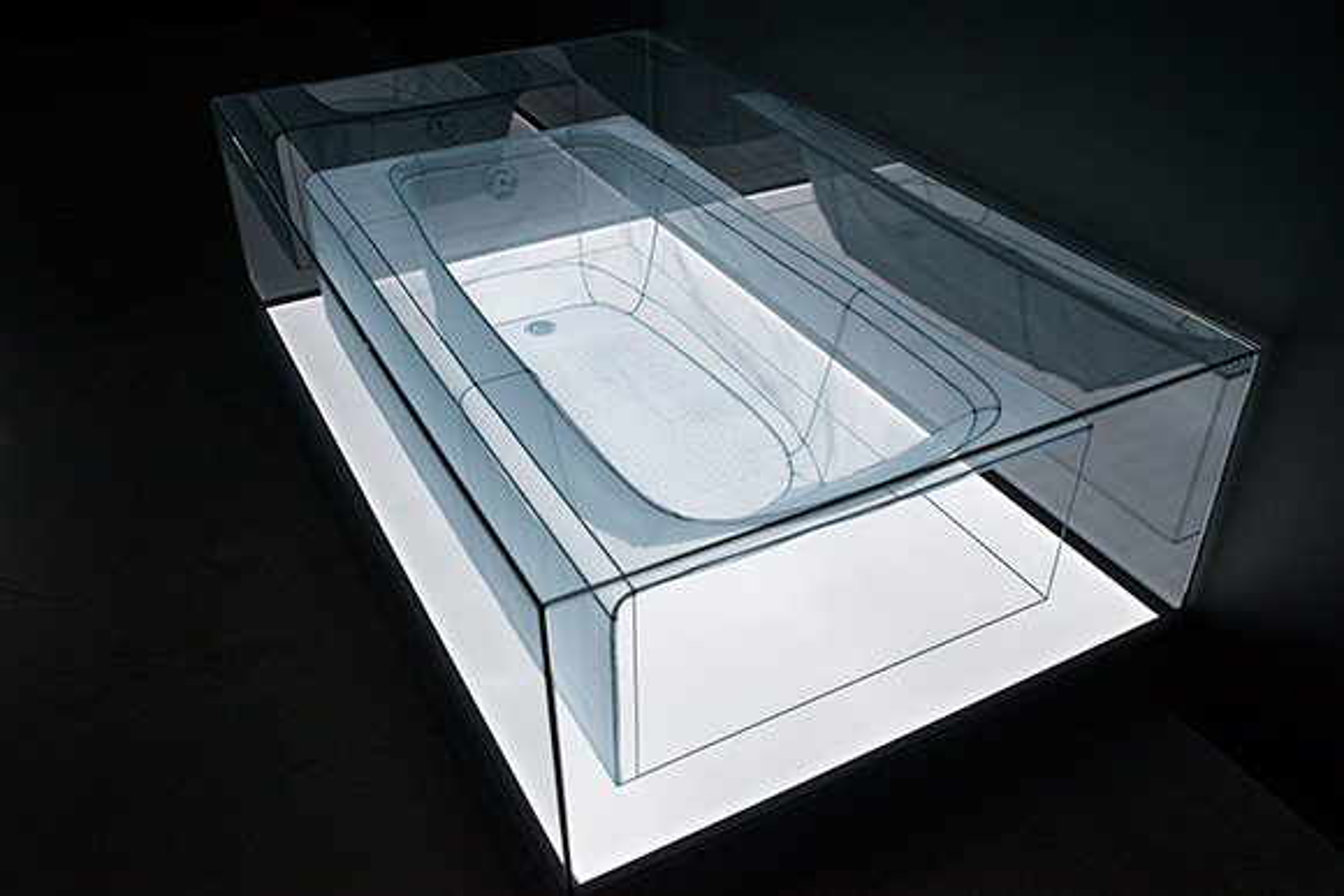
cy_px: 448
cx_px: 672
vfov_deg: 41.1
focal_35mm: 32
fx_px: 1195
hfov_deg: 58.7
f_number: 6.7
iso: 1000
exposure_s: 1/250
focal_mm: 32
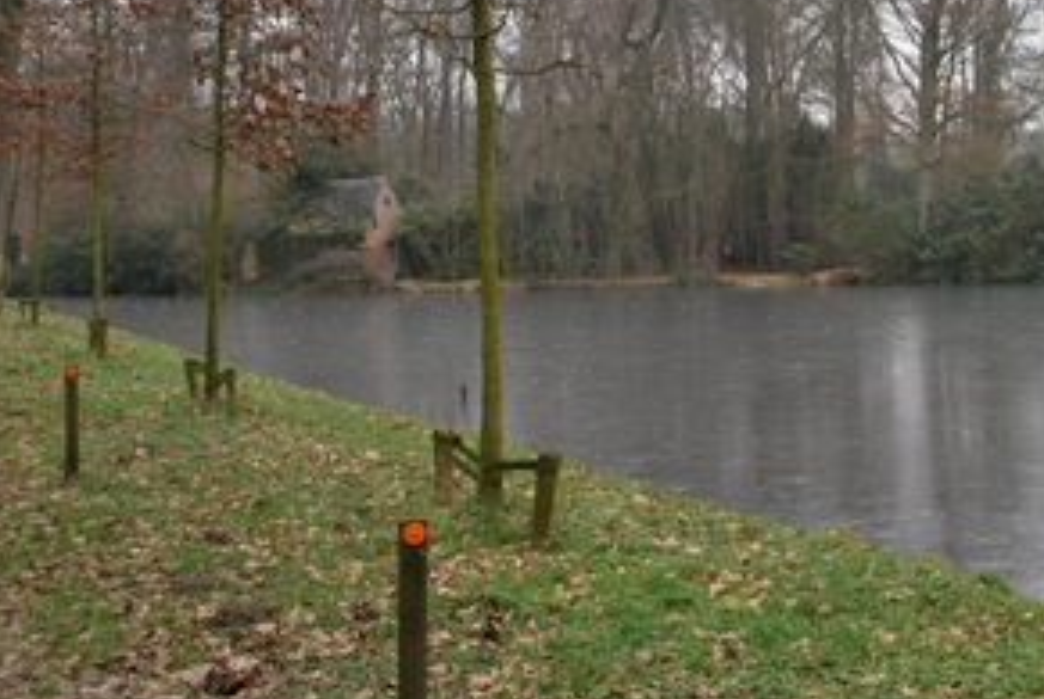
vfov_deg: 19.9
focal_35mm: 68
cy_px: 147
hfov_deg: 28.2
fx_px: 1975
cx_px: 983
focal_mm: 22
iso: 160
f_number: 5.6
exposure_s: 1/125
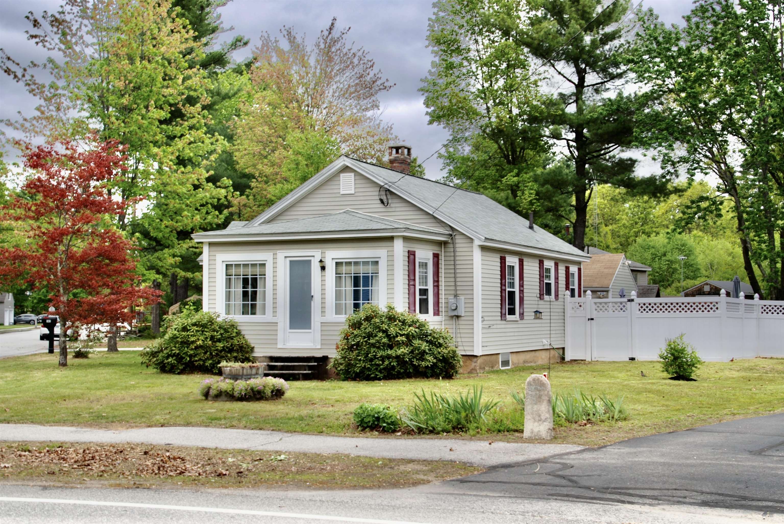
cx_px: 392
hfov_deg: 37.8
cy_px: 262
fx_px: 1145
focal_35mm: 52
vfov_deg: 25.8
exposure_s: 1/160
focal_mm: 35
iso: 100
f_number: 6.3
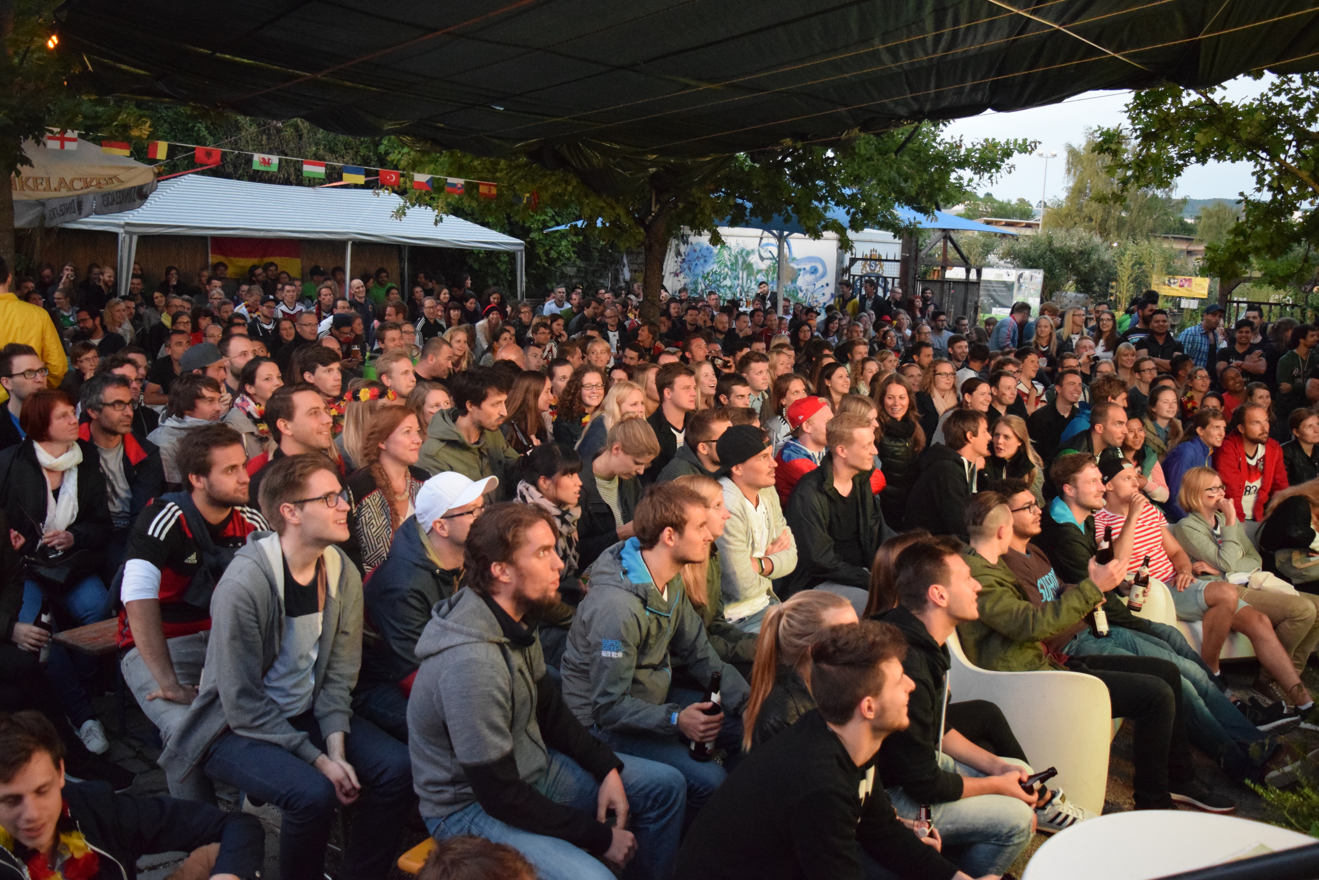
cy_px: 440
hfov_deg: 59.5
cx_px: 660
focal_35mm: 32
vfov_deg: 41.7
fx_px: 1154
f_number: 3.8
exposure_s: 1/60
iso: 5600
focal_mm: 21
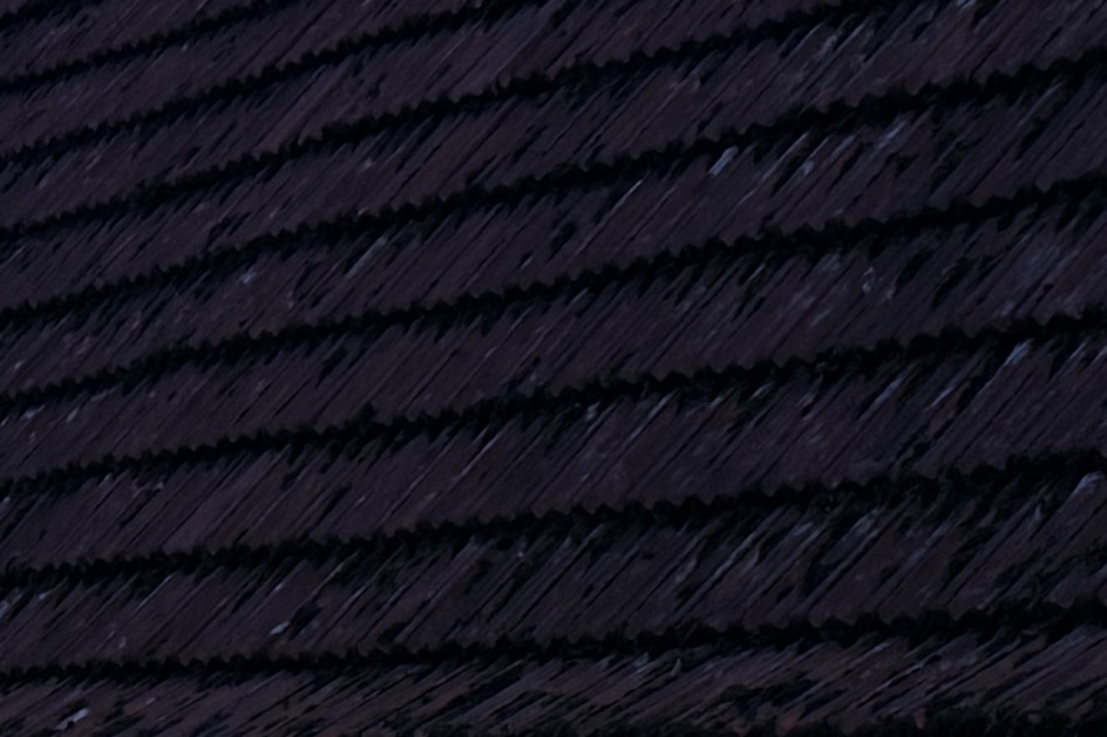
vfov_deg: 8.2
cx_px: -197
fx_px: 4642
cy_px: 1893
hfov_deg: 13.3
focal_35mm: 151
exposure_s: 1/50
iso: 160
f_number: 1.78
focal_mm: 6.76
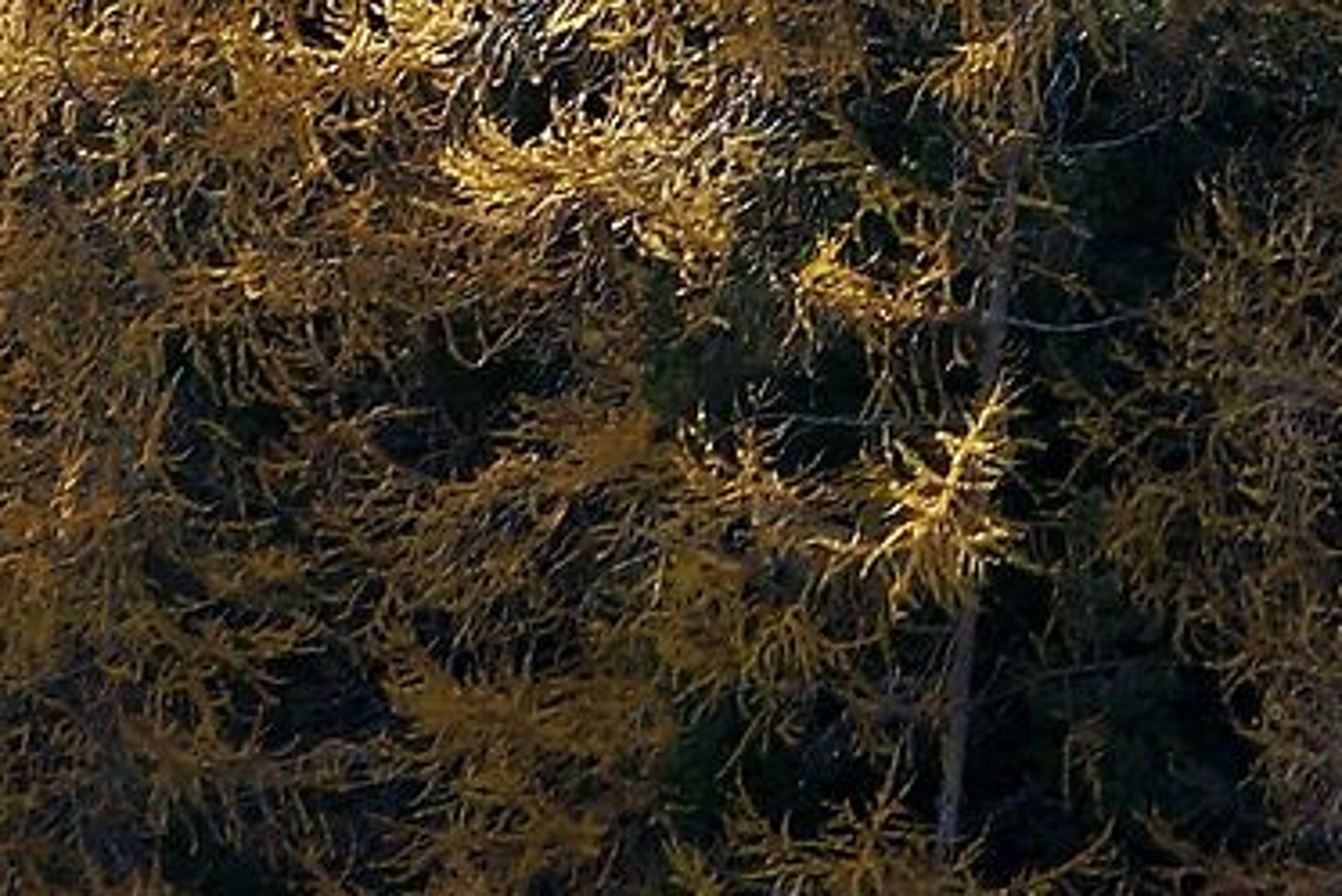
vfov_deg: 3.5
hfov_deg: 5.1
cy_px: -975
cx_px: 3735
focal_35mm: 386
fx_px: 14394
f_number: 6.3
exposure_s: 1/160
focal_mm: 40
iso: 100
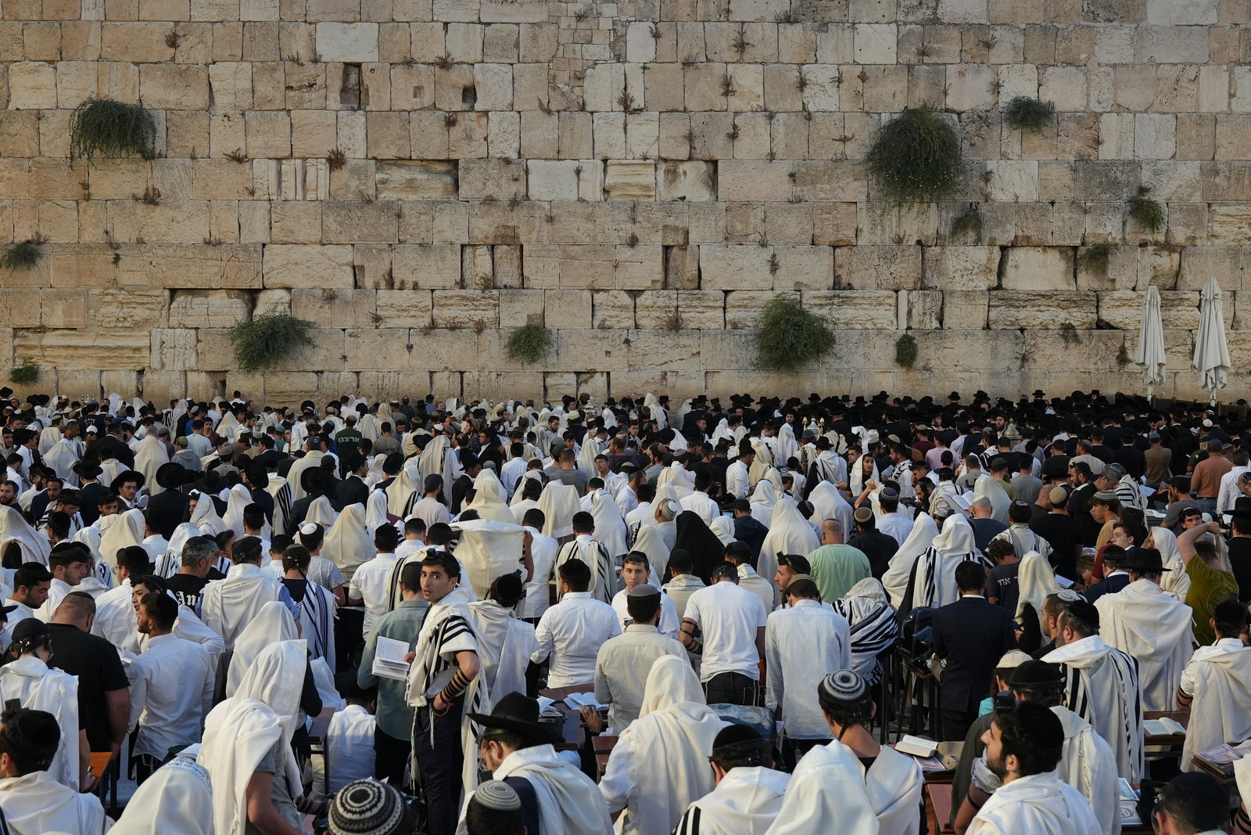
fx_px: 1460
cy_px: 418
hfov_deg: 46.4
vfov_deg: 31.9
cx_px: 626
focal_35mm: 42
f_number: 4
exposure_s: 1/160
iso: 1000
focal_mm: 28
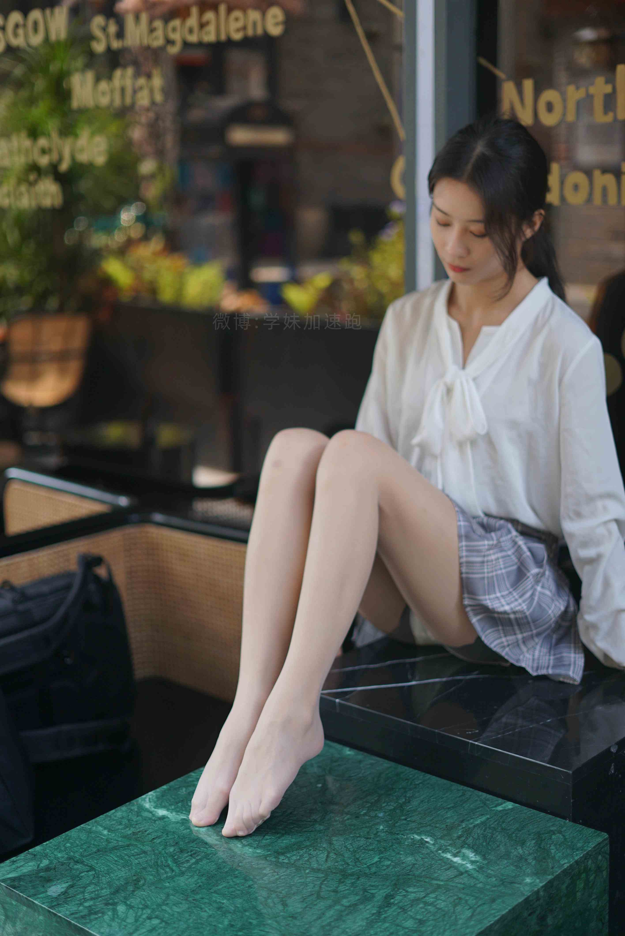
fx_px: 1300
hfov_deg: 27.0
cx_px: 312
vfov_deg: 39.6
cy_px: 468
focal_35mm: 50
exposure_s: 1/640
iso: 200
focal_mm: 50
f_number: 1.8
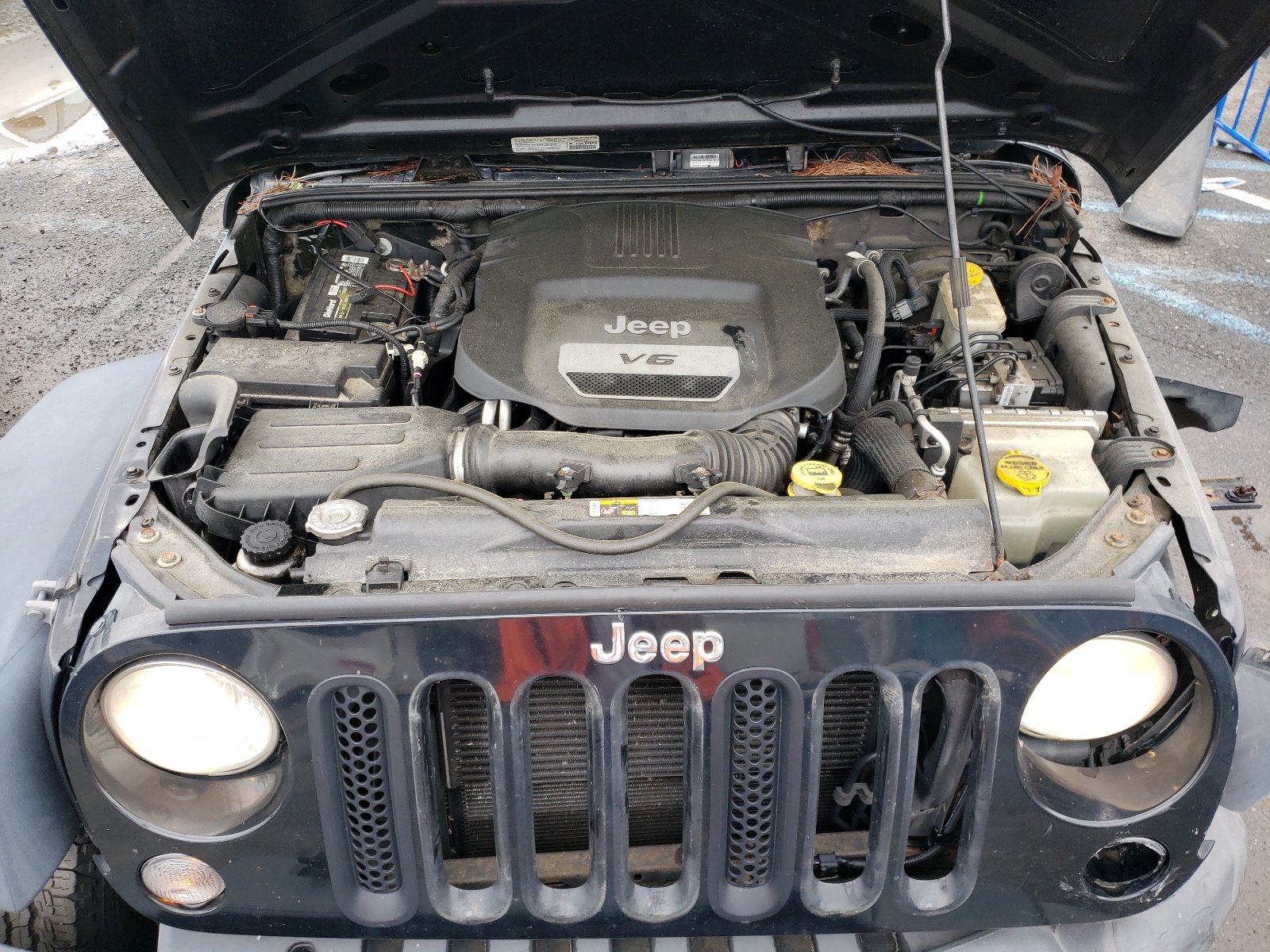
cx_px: 635
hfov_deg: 67.3
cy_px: 476
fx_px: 954
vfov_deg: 53.1
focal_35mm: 26
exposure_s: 1/256
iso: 50
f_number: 1.5
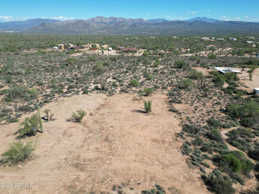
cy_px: 97
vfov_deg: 56.8
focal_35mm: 24
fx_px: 180
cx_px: 130
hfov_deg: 71.6
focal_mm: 6.72
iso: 100
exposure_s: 1/2500
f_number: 1.7
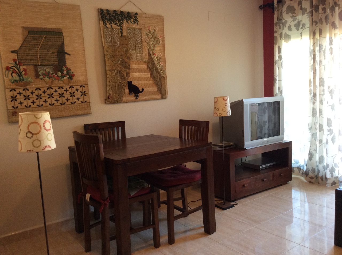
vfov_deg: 42.8
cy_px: 128
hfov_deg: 55.4
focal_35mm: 33
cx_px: 171
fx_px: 326
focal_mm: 3.3
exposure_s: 1/24
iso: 100
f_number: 2.4
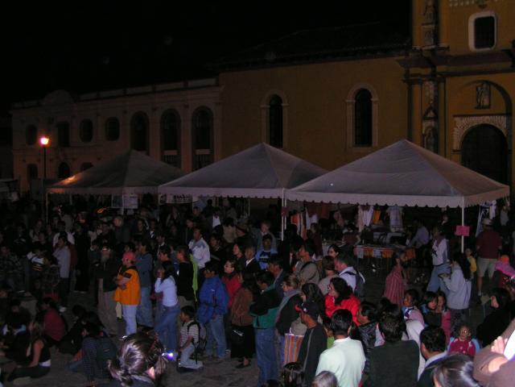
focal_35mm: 38
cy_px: 194
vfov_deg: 37.7
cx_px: 258
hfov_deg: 49.0
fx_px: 565
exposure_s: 1/40
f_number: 2.8
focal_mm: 5.8
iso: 200
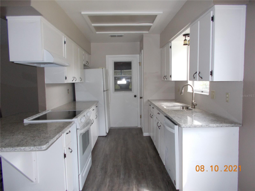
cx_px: 128
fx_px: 192
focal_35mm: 26
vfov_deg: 53.1
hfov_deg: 67.3
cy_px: 96
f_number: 3.2
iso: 200
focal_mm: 4.6
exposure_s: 1/25
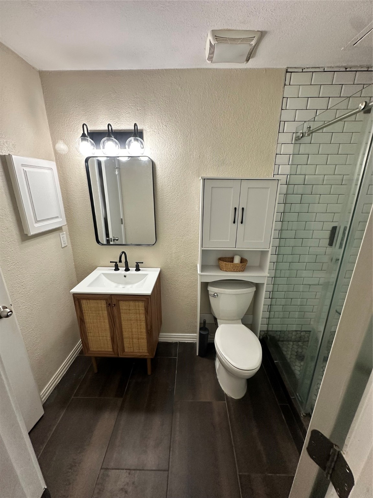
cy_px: 249
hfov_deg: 85.7
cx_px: 186
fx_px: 201
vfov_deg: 102.1
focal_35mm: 14
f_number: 2.2
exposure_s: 1/60
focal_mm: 2.22
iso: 200
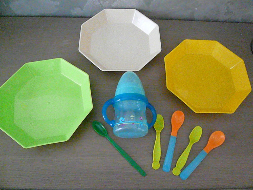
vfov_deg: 49.7
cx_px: 126
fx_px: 205
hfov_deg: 63.4
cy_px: 95
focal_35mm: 28
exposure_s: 1/320
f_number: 2.8
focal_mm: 4.6
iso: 3200
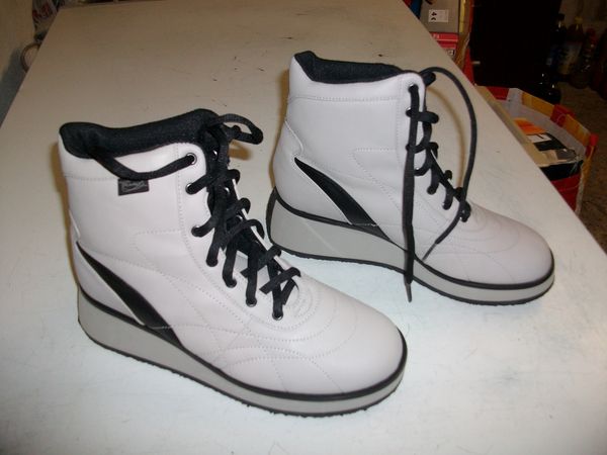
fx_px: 561
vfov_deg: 44.2
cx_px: 304
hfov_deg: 56.8
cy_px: 228
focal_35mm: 32
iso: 125
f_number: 2.9
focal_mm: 5.7
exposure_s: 1/40
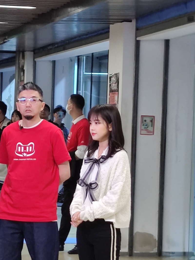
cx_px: 98
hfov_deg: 9.2
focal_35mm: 162
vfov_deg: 12.2
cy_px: 130
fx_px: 1217
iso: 244
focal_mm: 6.72
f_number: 1.69
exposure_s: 1/50
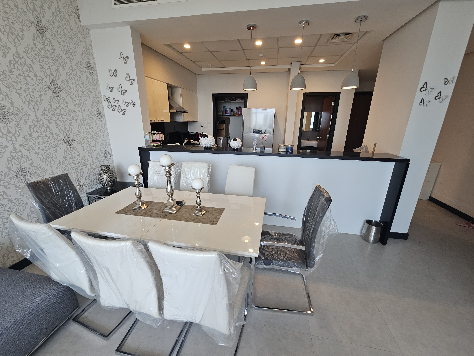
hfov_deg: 106.2
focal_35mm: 13
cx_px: 237
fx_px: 178
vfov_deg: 89.9
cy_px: 178
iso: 100
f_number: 2.2
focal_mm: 2.2
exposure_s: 1/100
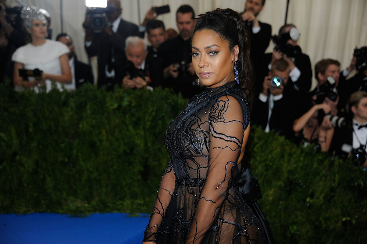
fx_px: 937
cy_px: 122
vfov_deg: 14.8
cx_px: 184
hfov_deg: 22.2
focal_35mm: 92
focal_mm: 92
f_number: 5.6
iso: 800
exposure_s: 1/250
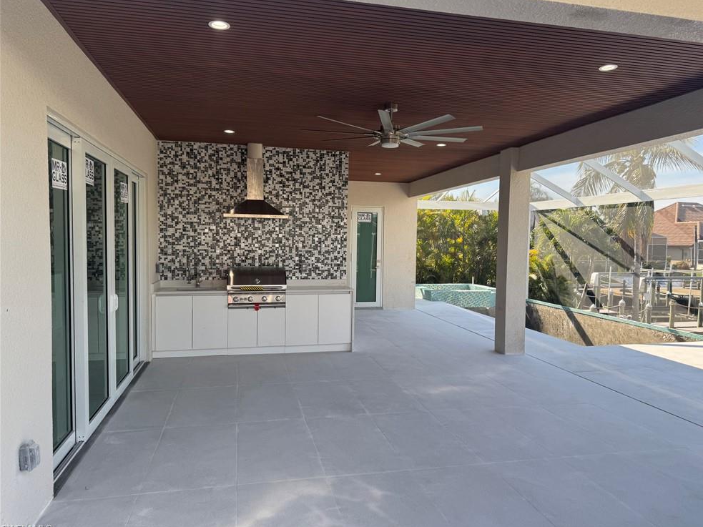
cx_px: 365
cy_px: 261
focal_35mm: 25
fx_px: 508
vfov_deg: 54.9
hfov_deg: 69.4
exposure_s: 1/633
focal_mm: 6.76
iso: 80
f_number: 1.78
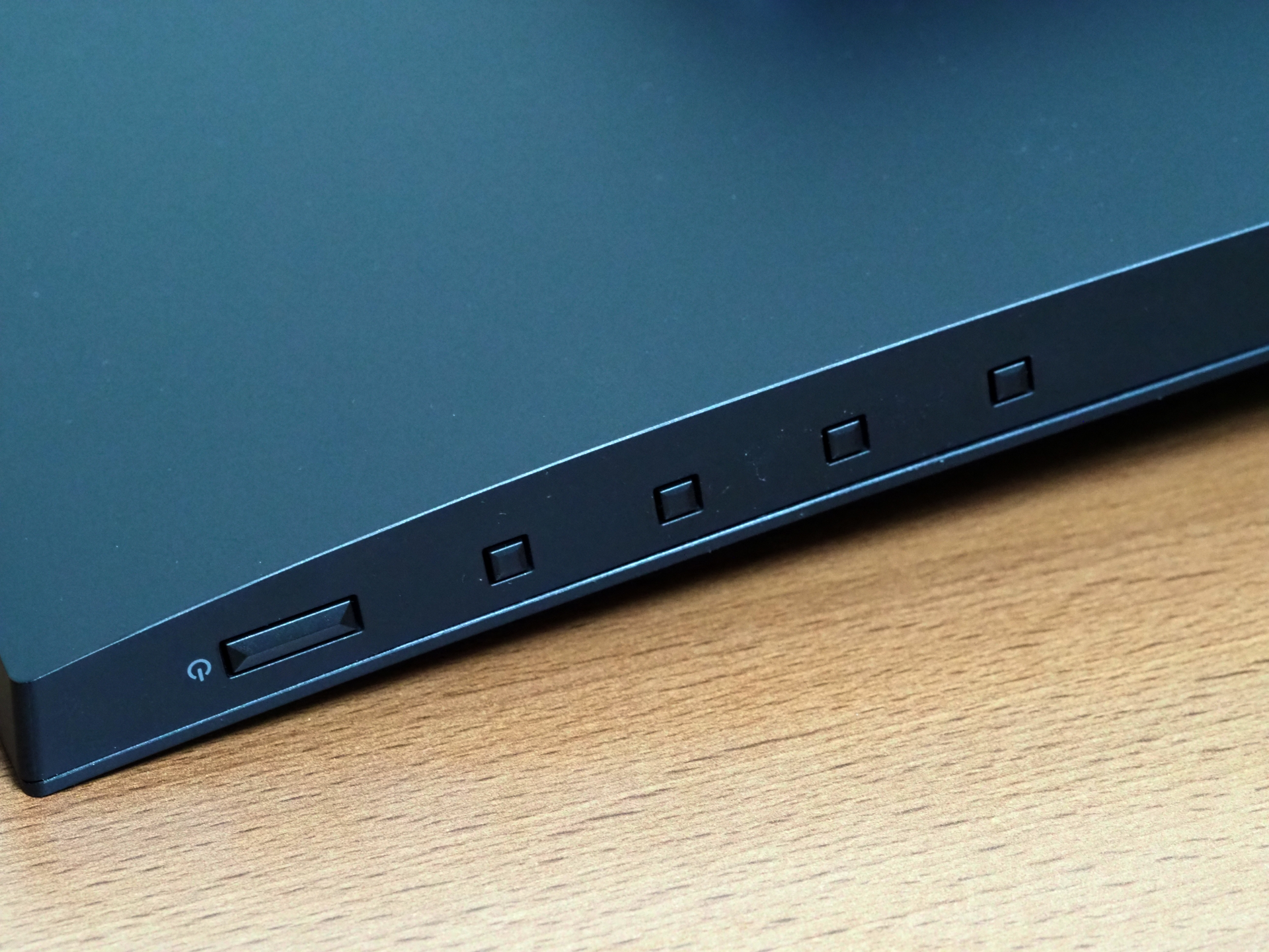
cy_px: 476
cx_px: 634
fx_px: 4399
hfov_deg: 16.4
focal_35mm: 120
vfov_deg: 12.3
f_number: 5.6
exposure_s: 1/30
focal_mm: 60
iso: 6400
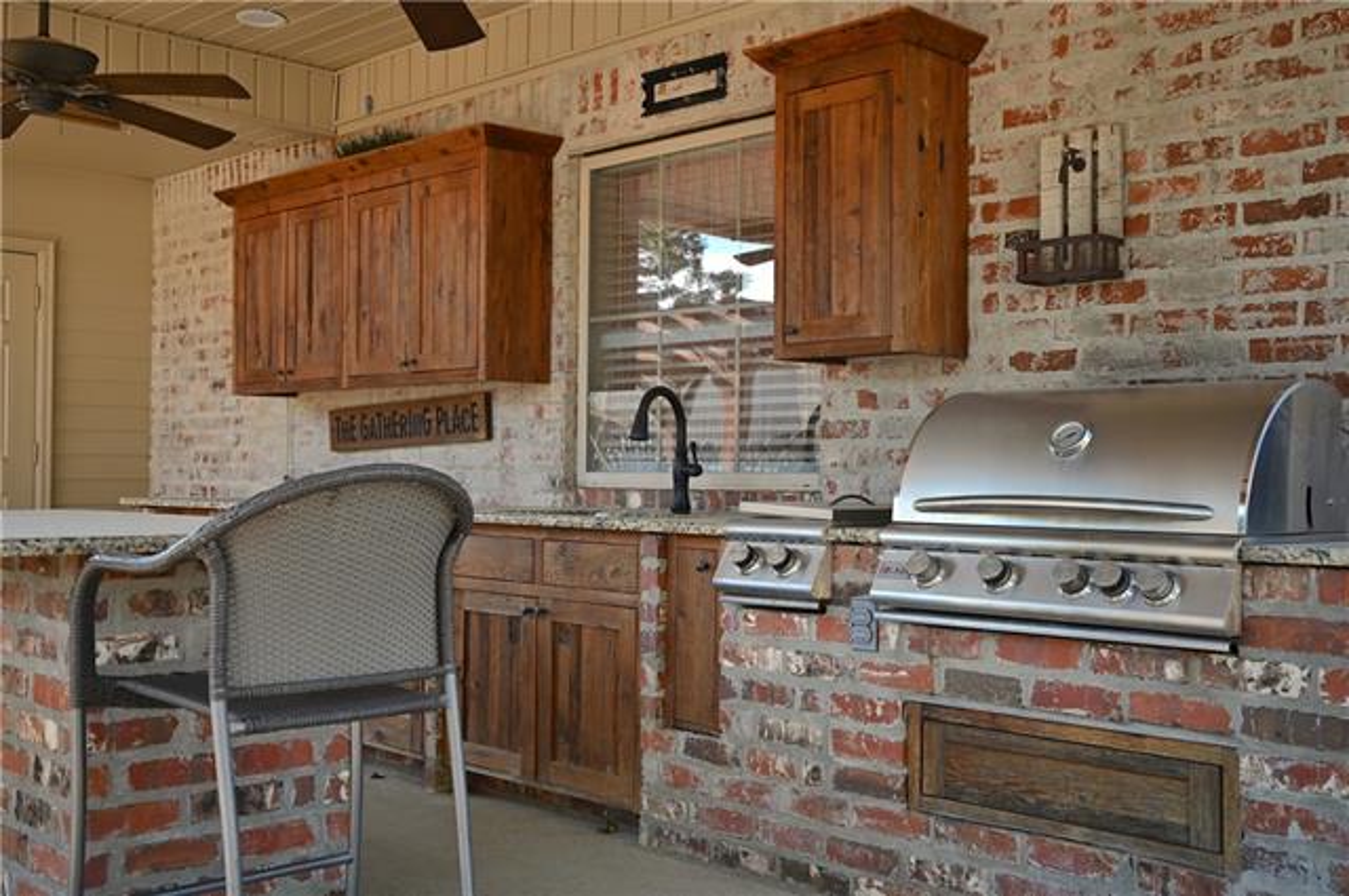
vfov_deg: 34.1
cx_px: 674
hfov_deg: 49.6
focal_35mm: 39
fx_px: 1460
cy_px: 448
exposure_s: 1/125
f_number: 5.6
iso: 200
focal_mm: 39
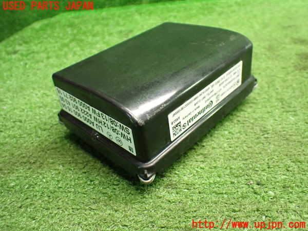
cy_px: 116
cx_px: 154
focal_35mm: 30
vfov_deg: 46.8
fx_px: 267
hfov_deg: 60.0
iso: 800
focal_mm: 5.4
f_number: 2.3
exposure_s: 1/60
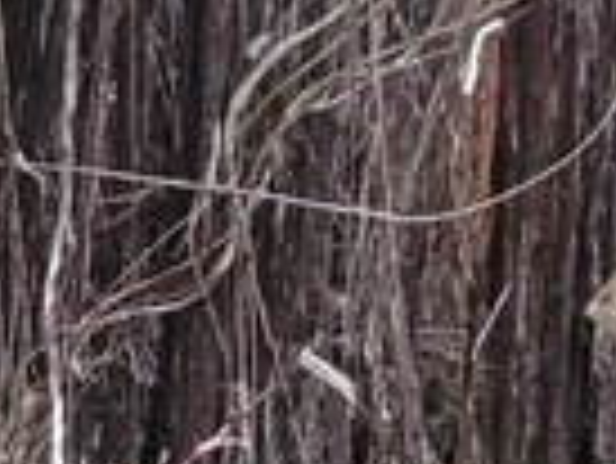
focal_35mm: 95
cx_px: -656
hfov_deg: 15.7
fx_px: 1692
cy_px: 1032
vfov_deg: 12.8
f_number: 2.2
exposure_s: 1/25
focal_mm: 2.2
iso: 800
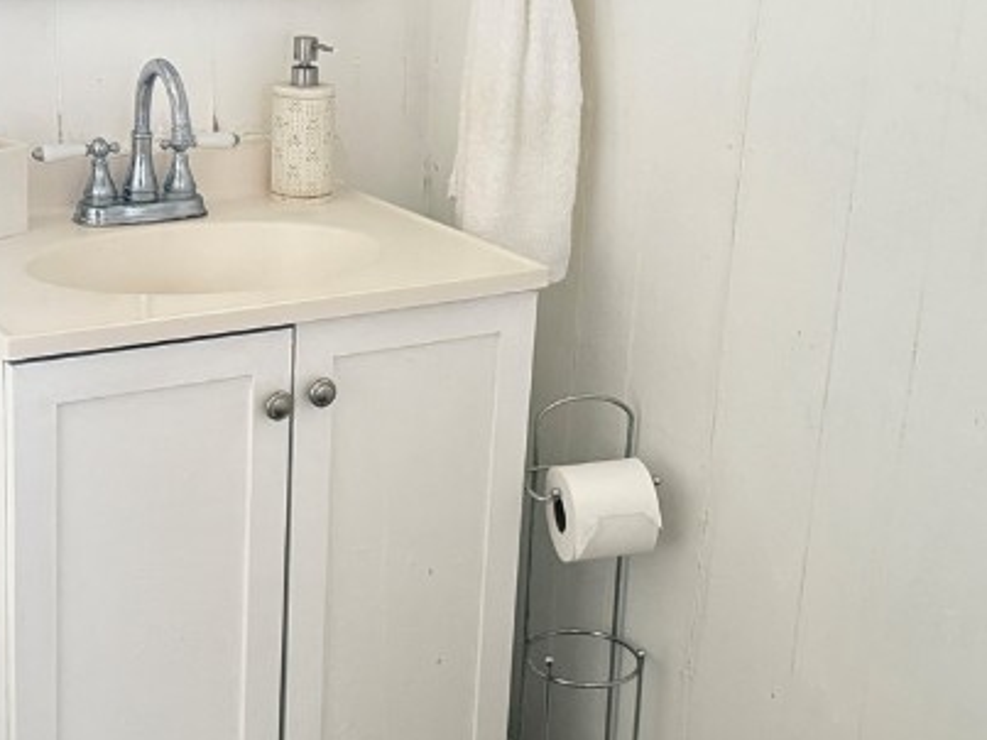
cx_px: 360
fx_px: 1739
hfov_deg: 31.5
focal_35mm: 61
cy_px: 390
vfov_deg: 24.0
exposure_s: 1/44
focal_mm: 6.76
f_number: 1.78
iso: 800
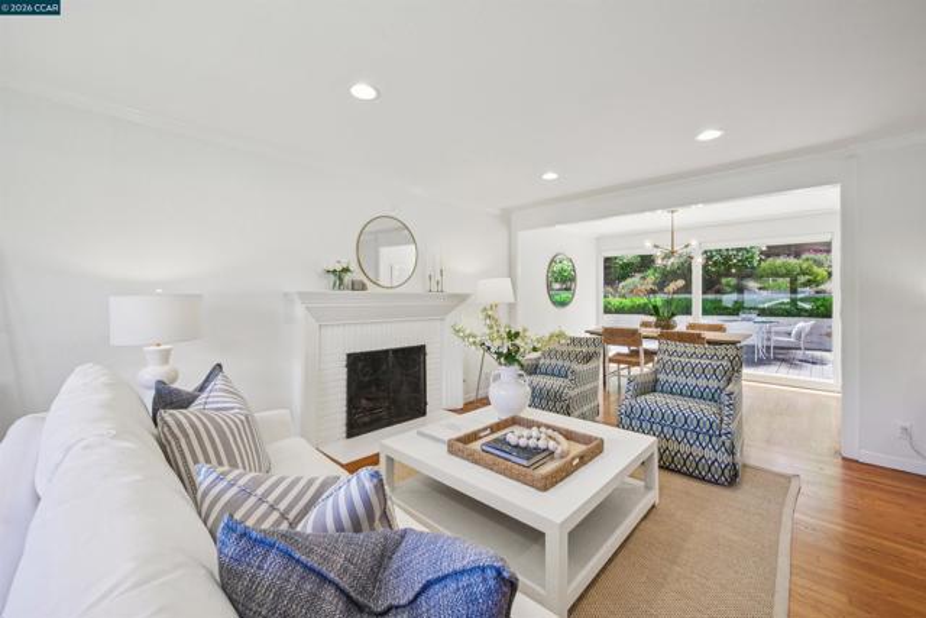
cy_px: 309
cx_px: 463
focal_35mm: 14
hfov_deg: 104.2
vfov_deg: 81.2
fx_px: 360
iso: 400
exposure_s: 1/60
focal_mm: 14
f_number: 9
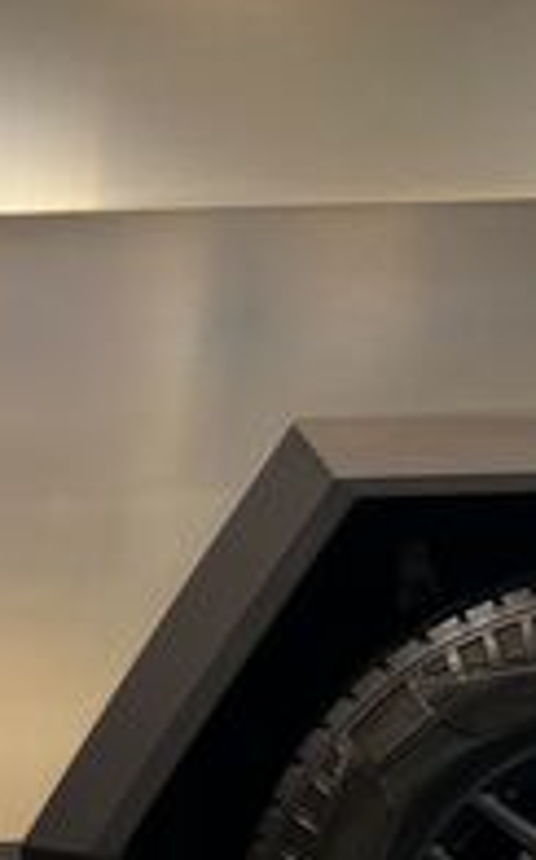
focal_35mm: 77
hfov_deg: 15.8
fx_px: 1805
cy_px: 610
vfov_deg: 26.6
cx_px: 742
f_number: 1.5
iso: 64
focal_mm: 5.7
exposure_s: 1/100
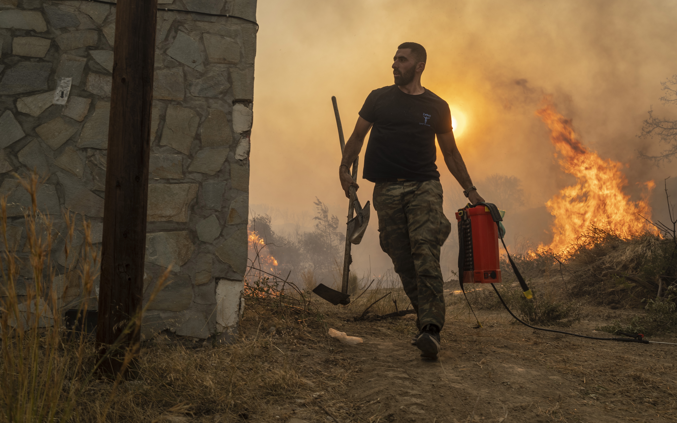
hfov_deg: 54.0
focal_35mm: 36
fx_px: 664
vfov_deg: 35.3
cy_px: 211
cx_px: 342
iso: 50
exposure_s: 1/100
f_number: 7.1
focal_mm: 35
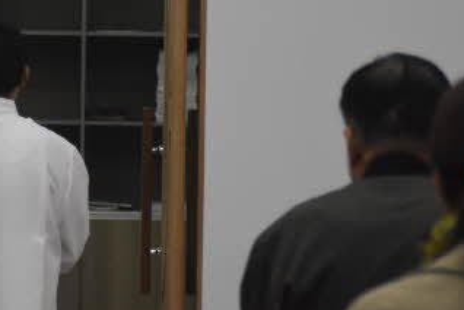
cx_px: 15
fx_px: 4086
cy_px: 29
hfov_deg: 6.5
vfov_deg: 4.3
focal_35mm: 317
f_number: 4.5
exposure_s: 1/250
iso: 2500
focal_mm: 105
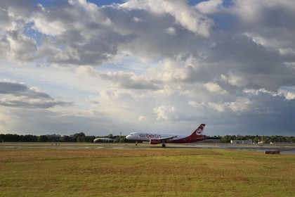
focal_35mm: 35
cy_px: 98
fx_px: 287
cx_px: 148
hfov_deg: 54.4
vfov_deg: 37.9
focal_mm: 35
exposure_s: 1/500
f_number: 8
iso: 200
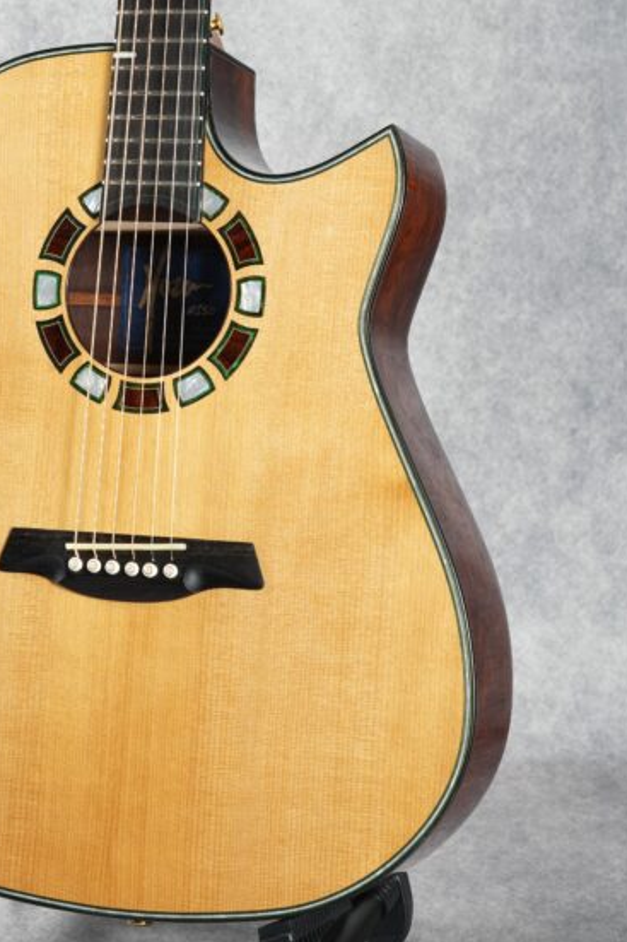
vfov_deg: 21.4
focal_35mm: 93
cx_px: 127
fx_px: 2431
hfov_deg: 14.6
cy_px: 80
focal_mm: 50
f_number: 6.3
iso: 400
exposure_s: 1/1.6
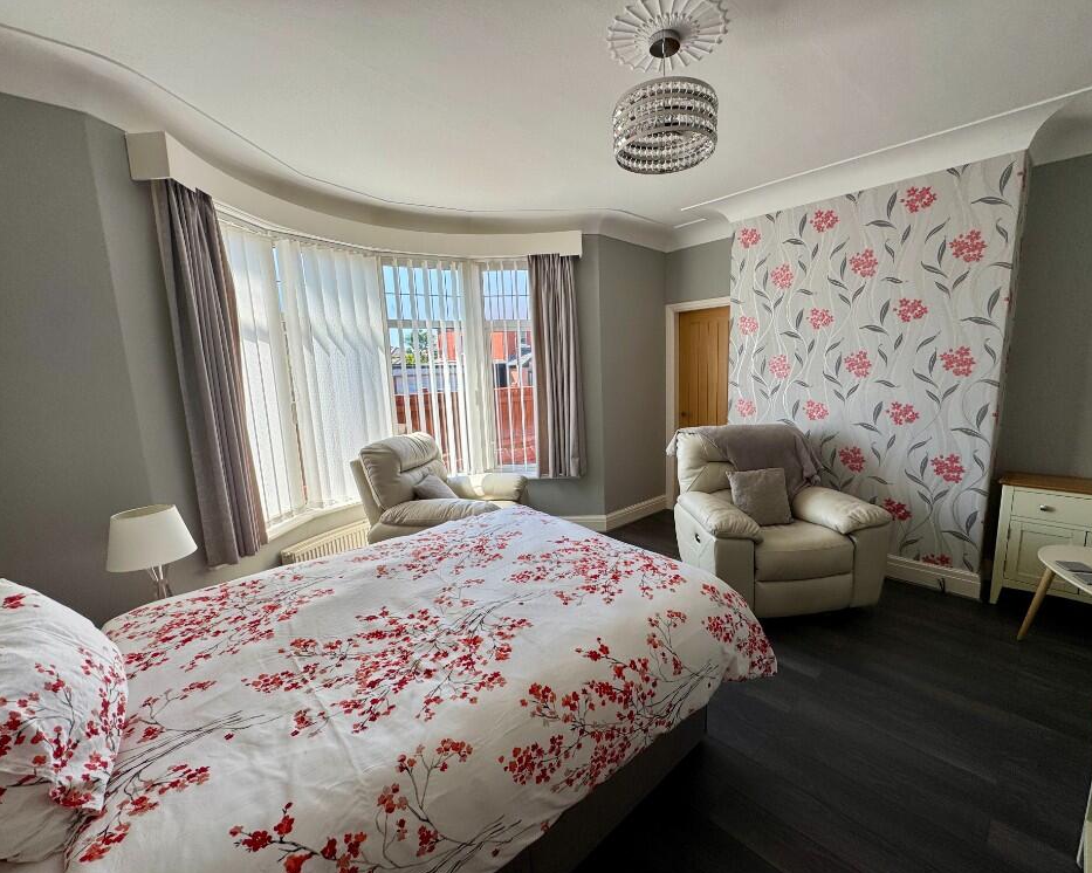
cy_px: 448
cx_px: 578
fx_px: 485
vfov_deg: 84.0
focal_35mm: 15
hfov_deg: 96.7
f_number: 2.2
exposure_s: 1/265
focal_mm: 2.22
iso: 40
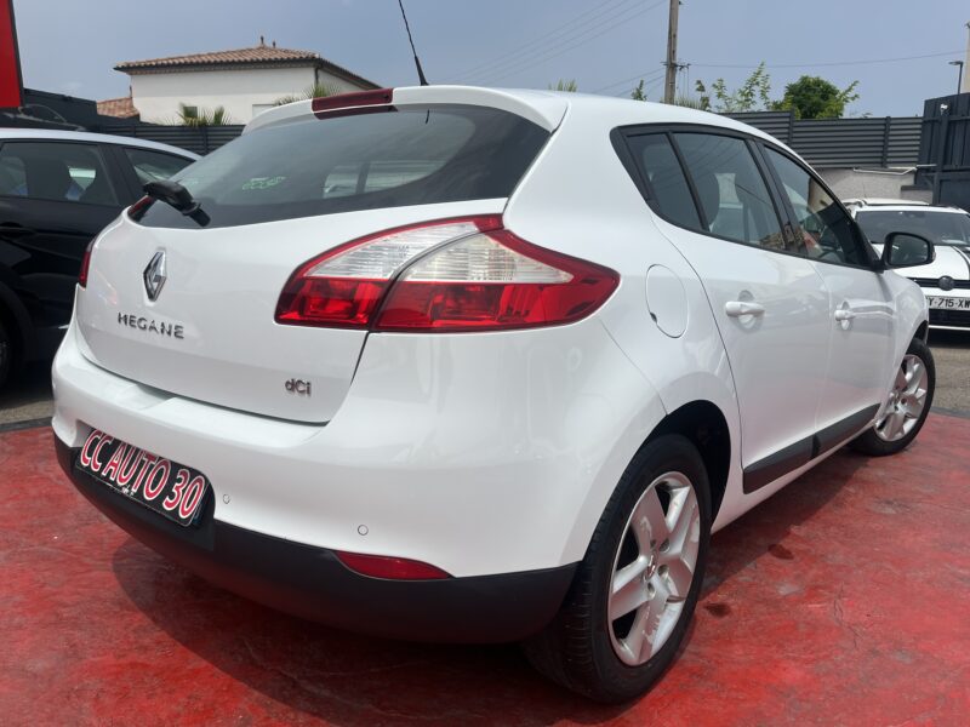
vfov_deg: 53.1
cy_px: 364
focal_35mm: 26
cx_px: 485
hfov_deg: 67.3
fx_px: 729
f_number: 1.6
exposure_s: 1/8403
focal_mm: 5.1
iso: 50
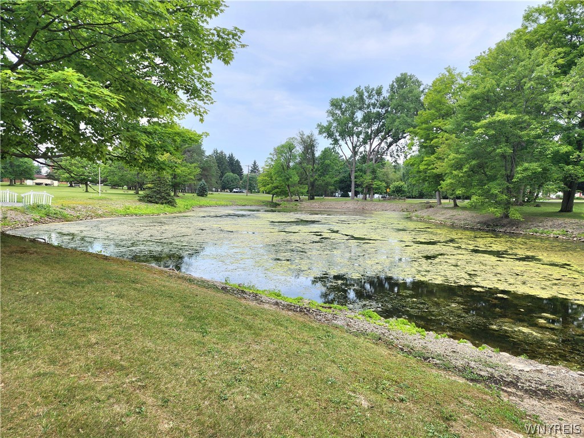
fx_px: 388
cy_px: 219
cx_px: 292
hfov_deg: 73.9
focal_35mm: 23
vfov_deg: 58.9
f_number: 1.8
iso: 12
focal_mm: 6.4
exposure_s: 1/222
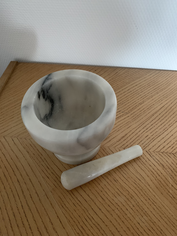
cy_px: 118
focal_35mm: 26
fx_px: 177
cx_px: 88
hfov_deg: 53.1
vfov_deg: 67.3
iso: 500
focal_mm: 4.25
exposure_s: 1/30
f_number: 1.8
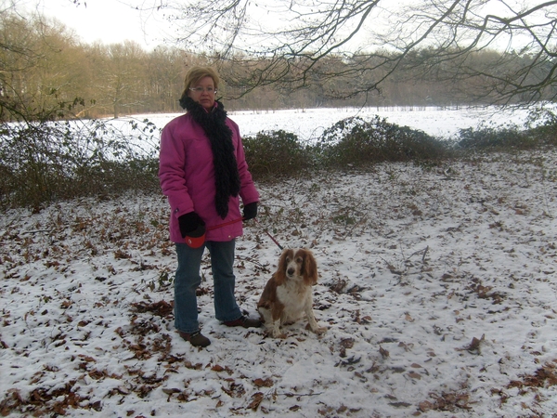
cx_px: 278
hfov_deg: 52.6
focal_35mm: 35
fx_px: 563
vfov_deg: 40.7
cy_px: 209
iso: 80
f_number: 2.8
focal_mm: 5.8
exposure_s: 1/180
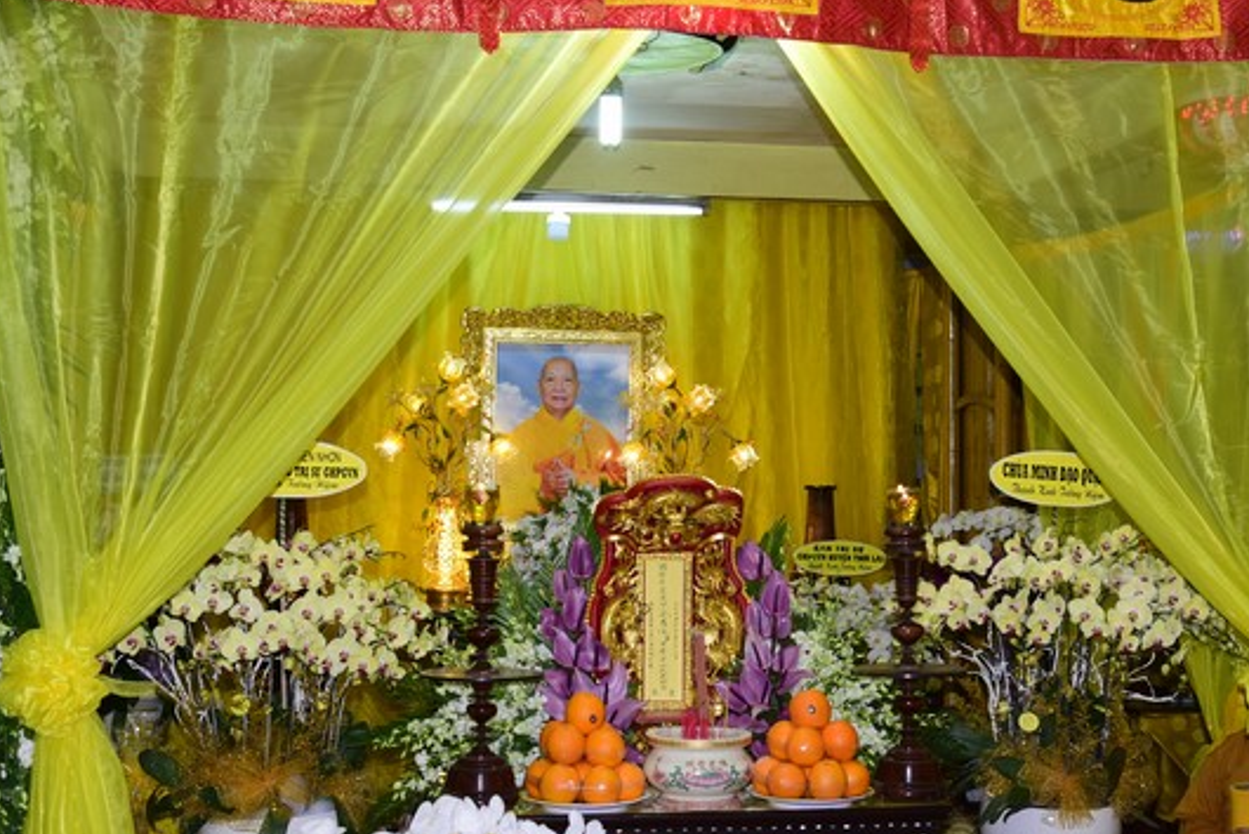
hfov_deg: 36.8
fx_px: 1874
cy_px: 403
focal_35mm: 54
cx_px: 698
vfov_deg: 25.1
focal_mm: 44
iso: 400
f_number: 5
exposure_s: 1/40
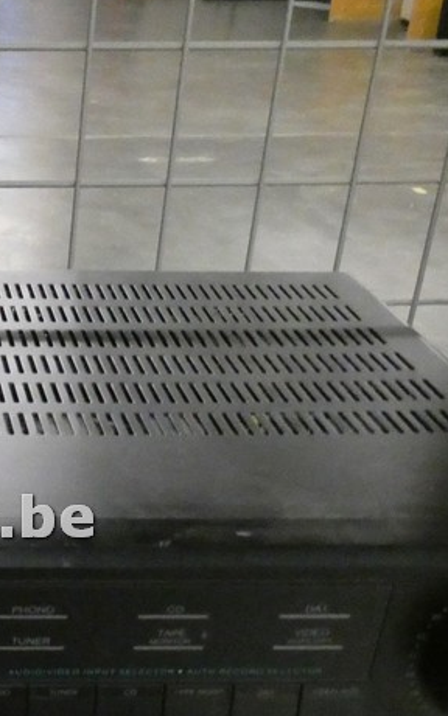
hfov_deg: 19.6
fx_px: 1172
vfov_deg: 33.5
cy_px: 517
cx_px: -160
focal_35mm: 60
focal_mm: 4.3
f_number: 3.3
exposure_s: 1/60
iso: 1600
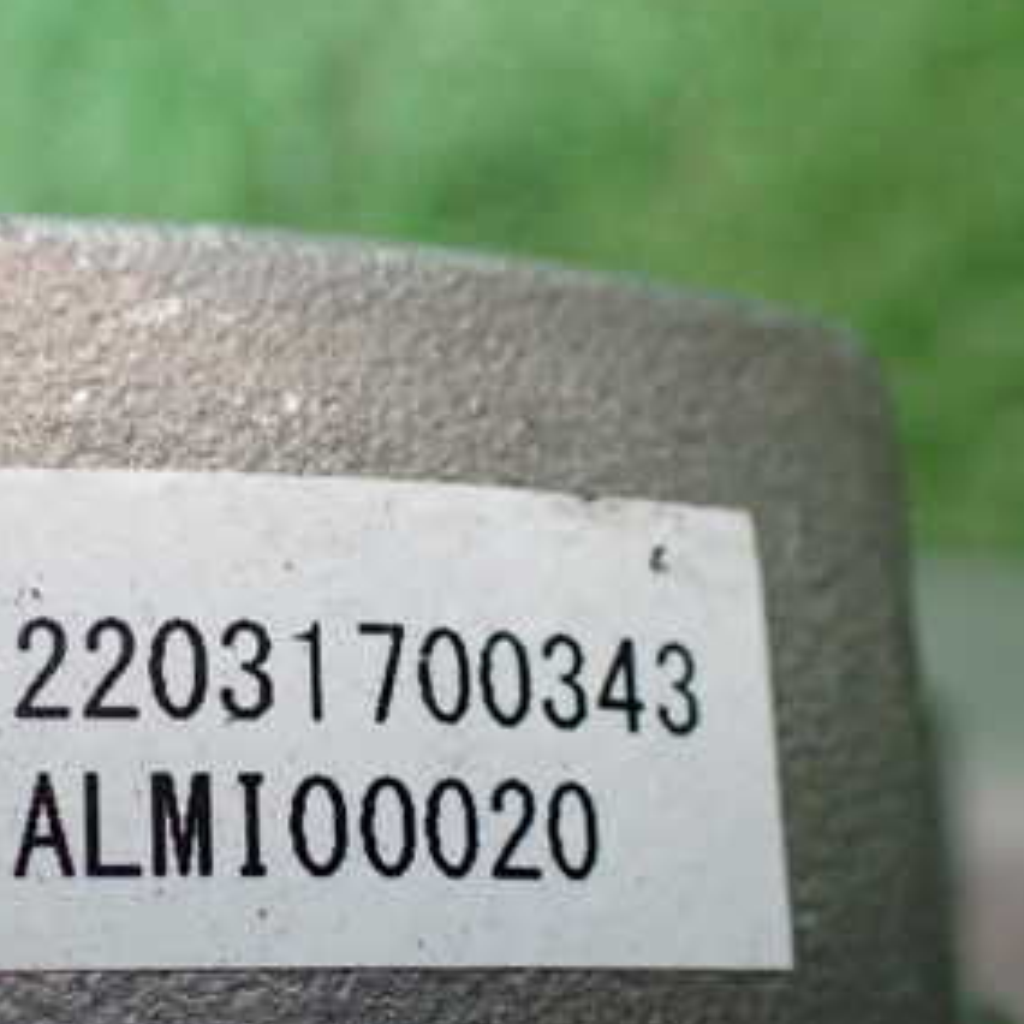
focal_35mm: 56
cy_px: 736
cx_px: 173
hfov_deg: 29.7
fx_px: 1874
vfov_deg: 30.2
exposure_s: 1/60
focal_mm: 5.4
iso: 800
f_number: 2.3
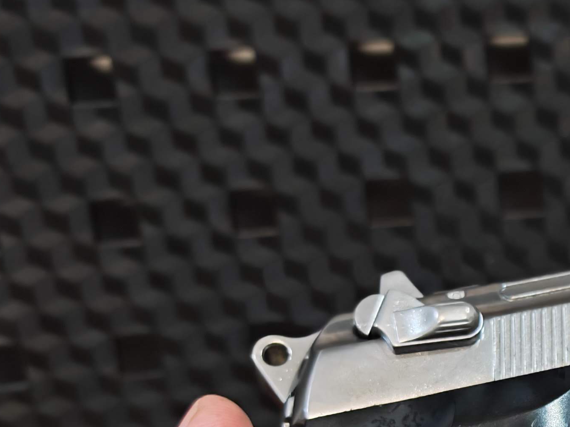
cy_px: 510
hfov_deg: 23.9
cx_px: 712
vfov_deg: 19.1
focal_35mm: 73
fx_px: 1202
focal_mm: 6.83
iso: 320
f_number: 2
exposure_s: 1/50
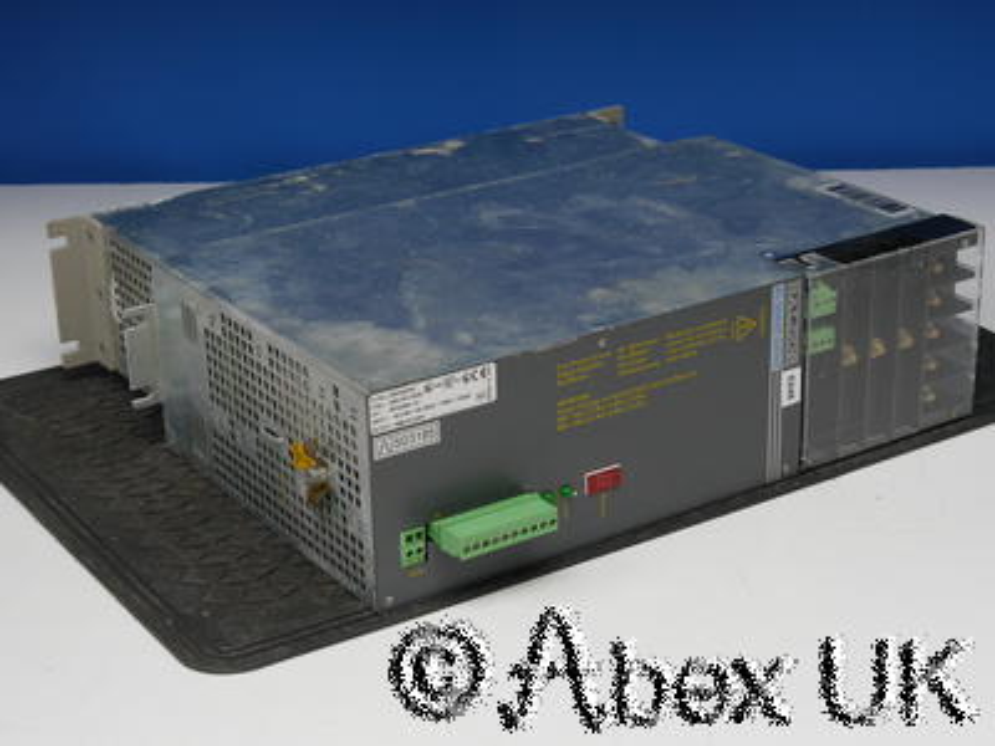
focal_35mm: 68
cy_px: 373
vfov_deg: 21.6
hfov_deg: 28.6
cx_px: 498
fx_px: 1955
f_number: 7.1
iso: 400
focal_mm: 34
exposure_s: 1/30
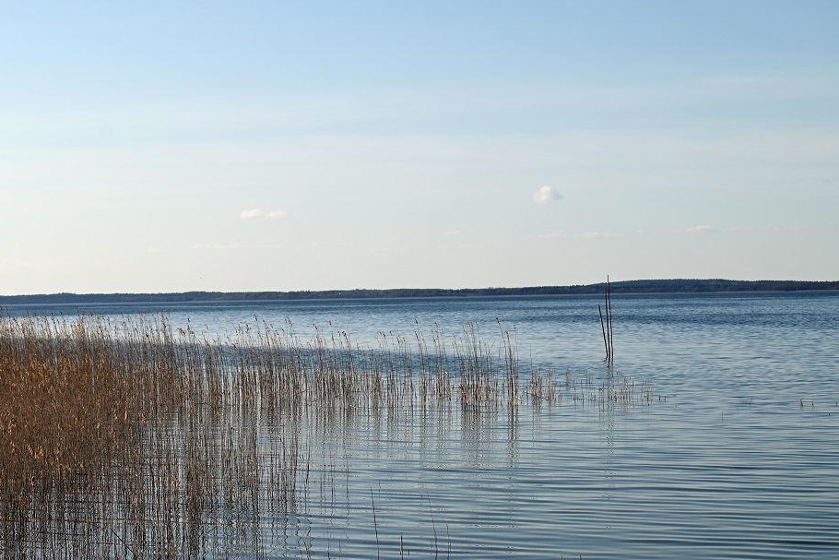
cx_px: 280
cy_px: 287
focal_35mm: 100
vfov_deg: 13.7
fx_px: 2331
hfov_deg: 20.3
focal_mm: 70
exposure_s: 1/800
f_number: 7.1
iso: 100
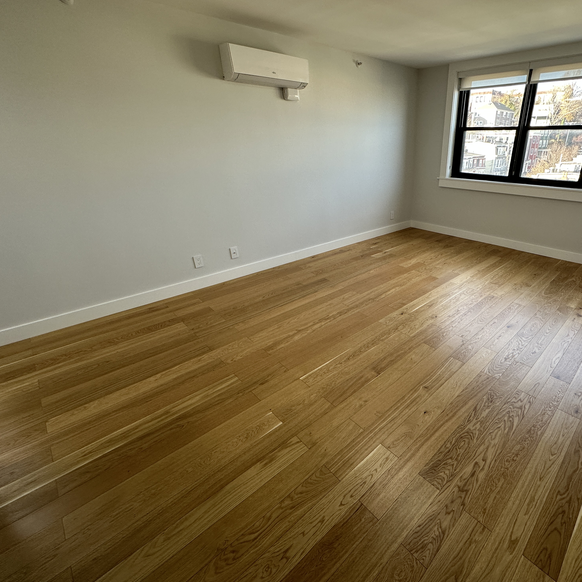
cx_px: 373
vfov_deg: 84.0
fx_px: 323
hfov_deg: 82.0
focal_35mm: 17
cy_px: 286
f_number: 2.2
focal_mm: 2.22
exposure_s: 1/99
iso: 100
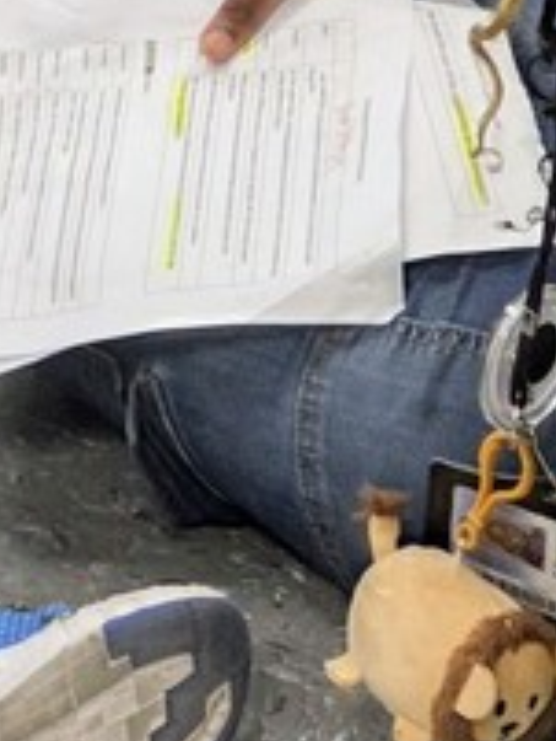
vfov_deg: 15.1
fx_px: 2503
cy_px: -498
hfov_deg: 12.2
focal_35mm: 117
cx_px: -206
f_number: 1.8
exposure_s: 1/120
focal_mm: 5.4
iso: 200
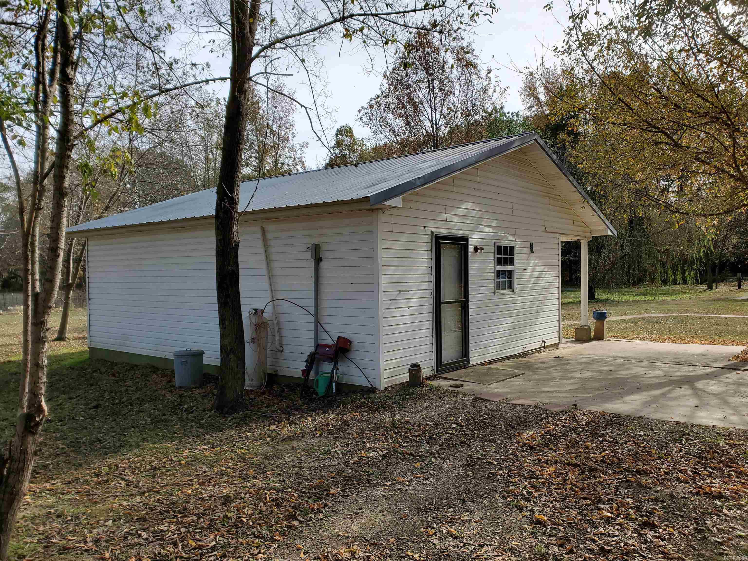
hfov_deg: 67.3
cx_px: 374
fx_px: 562
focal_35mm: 26
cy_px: 280
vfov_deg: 53.1
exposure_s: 1/1126
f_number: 2.4
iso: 50
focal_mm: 4.3
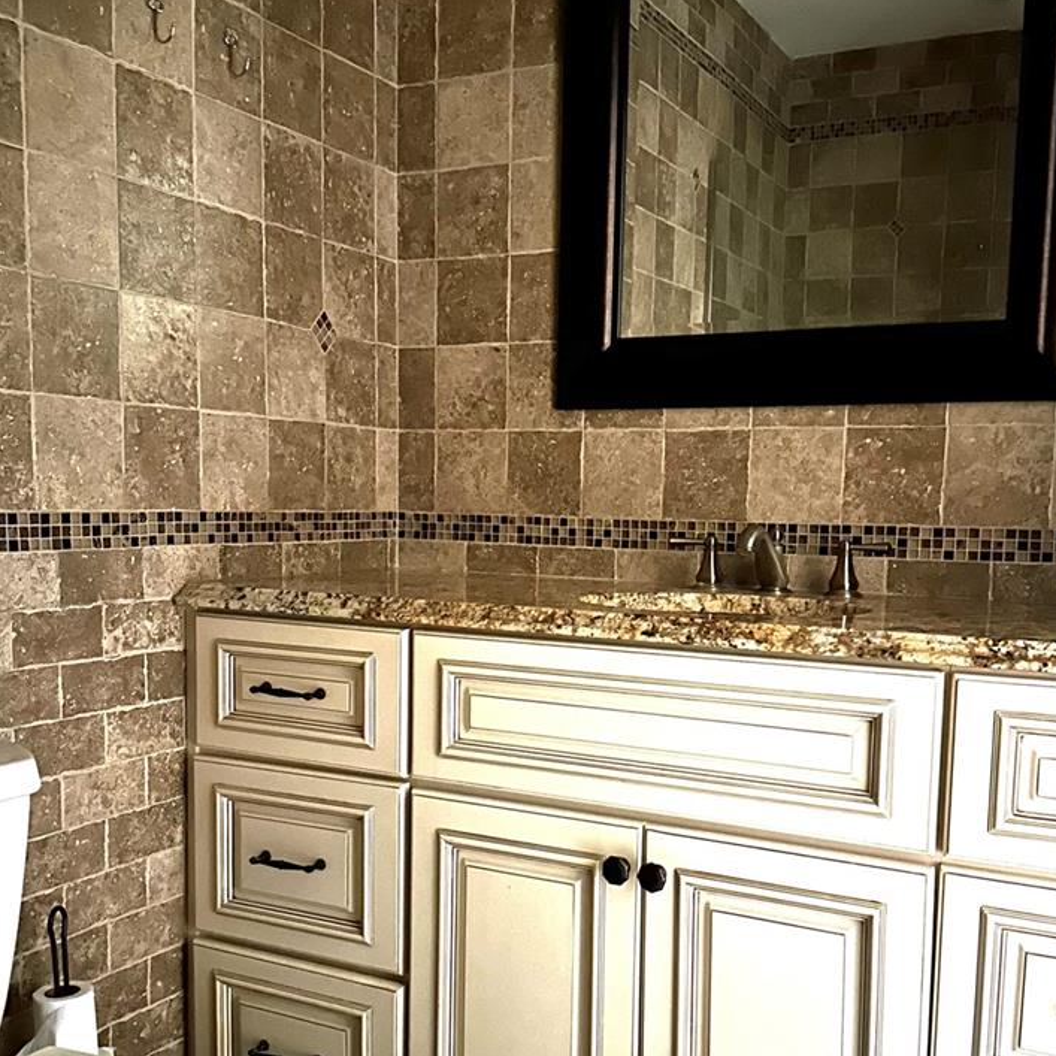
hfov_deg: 46.0
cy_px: 639
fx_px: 1242
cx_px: 550
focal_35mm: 36
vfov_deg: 45.8
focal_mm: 6.86
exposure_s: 1/9
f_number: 1.78
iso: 3200
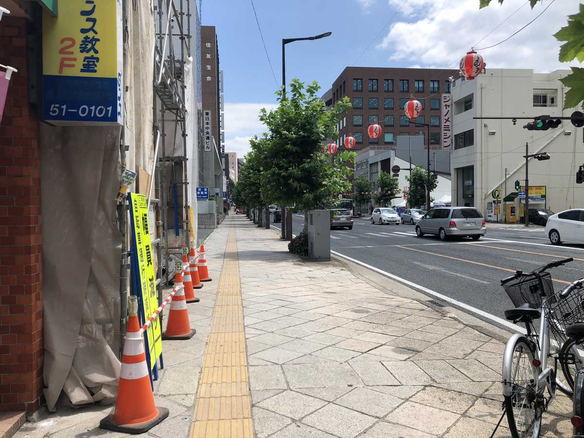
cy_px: 219
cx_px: 292
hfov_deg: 61.7
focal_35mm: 29
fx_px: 489
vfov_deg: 48.2
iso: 20
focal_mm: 3.99
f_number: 1.8
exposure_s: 1/2183
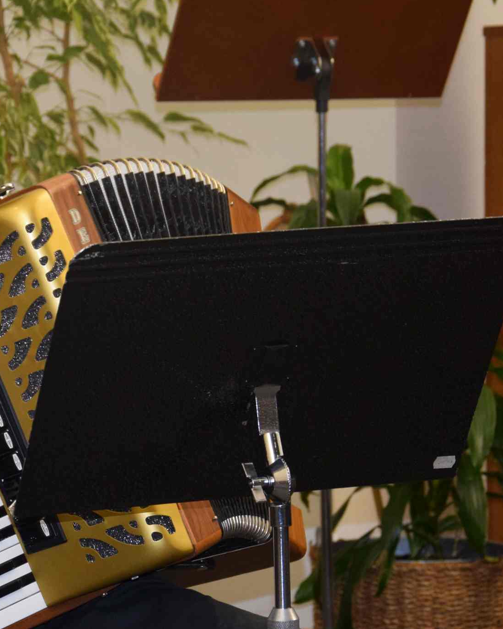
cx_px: 33
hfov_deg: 8.1
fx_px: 3537
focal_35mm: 190
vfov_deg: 10.2
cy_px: 396
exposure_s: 1/60
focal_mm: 62
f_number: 5.3
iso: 1100
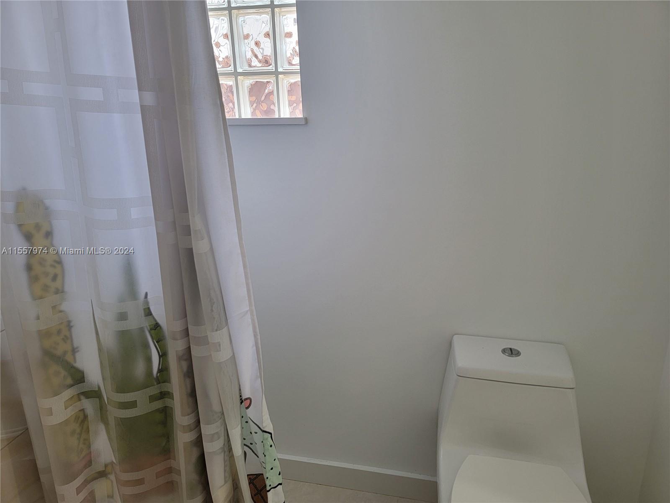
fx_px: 465
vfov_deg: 56.8
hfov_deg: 71.6
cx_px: 335
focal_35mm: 24
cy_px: 252
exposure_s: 1/120
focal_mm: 6.7
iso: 160
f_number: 1.8
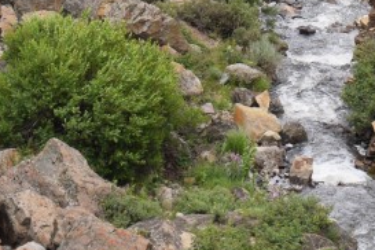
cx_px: 236
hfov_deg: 6.6
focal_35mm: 310
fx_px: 3228
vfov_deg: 4.4
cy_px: -74
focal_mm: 55
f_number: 6.3
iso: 400
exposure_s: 1/160
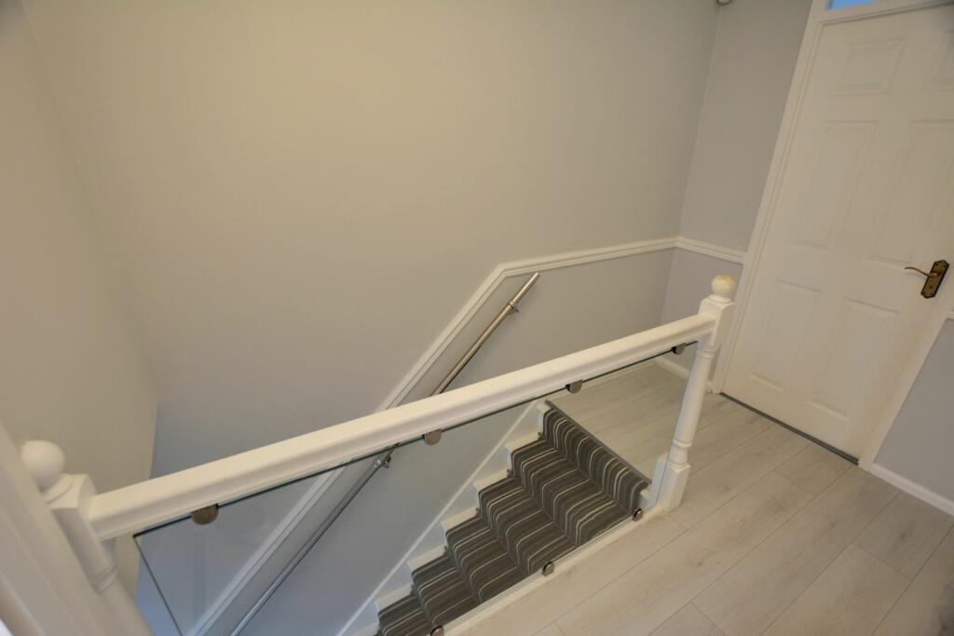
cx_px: 477
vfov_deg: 77.3
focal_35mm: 15
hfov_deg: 100.4
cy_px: 318
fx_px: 398
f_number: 4
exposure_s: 1/60
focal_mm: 10
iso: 720
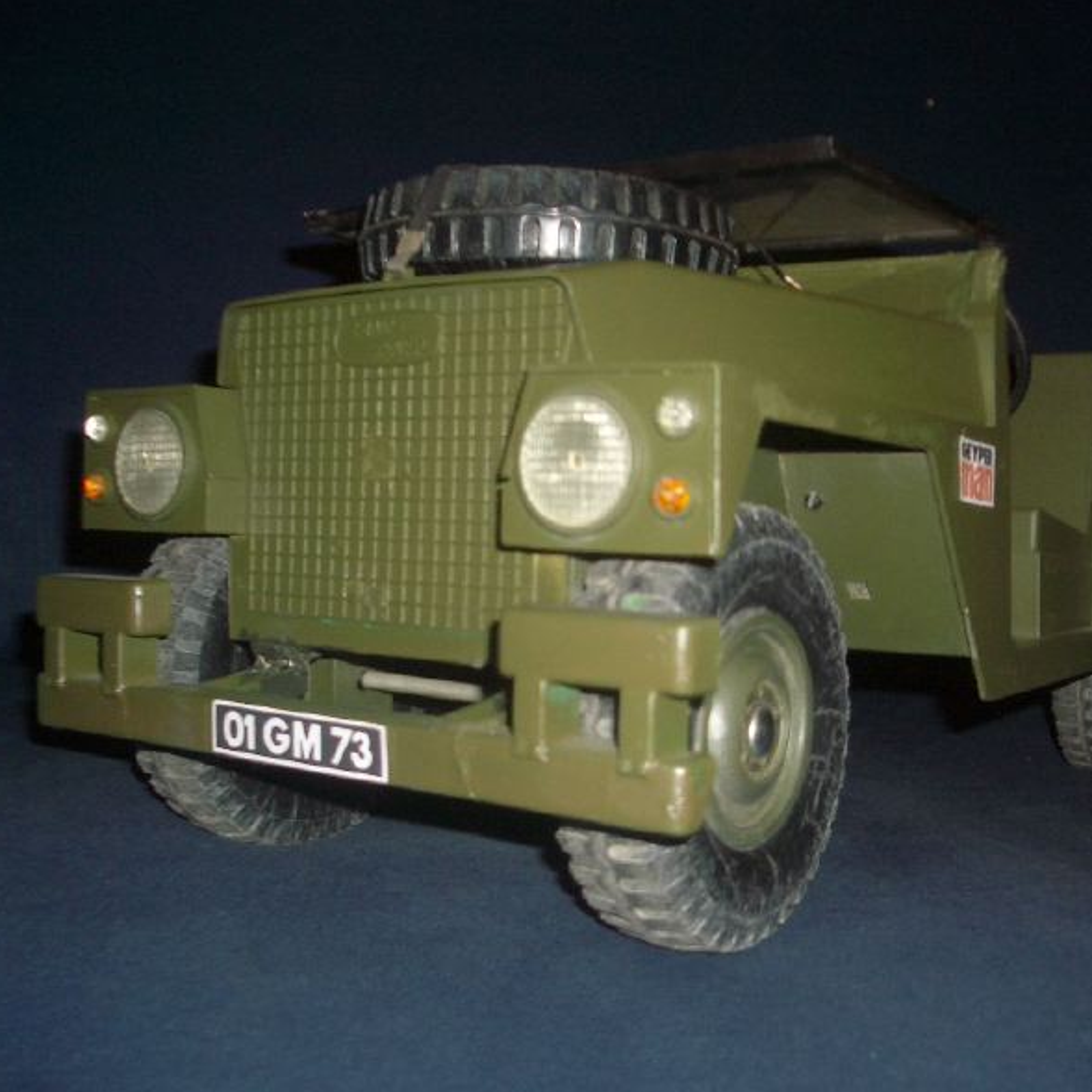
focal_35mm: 42
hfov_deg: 39.9
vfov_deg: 40.0
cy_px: 551
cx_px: 630
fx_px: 1499
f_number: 2.6
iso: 100
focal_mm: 5.8
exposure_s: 1/60
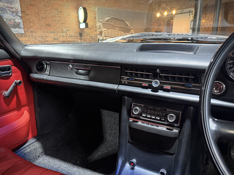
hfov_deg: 71.6
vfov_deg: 56.8
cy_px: 88
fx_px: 162
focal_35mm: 24
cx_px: 117
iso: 1000
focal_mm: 6.76
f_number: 1.78
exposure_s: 1/33
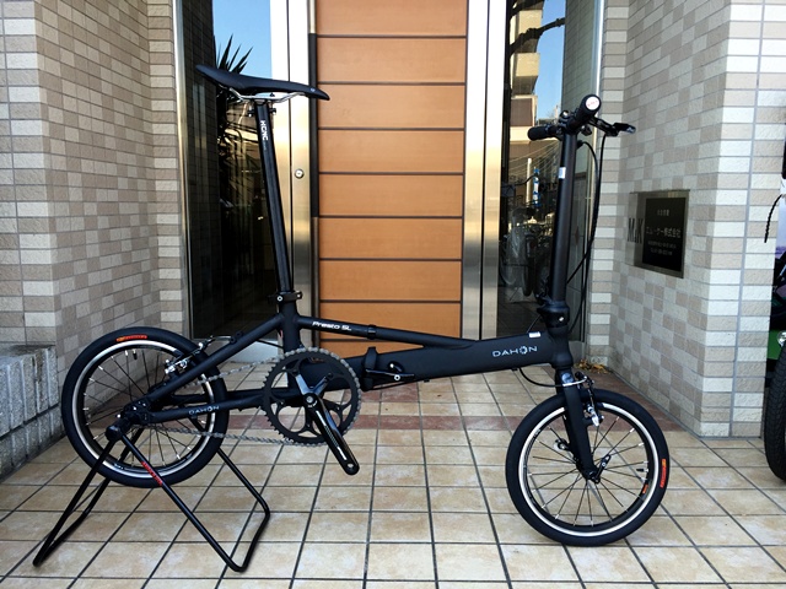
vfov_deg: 48.2
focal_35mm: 29
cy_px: 294
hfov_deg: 61.7
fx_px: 658
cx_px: 393
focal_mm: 4.15
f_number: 2.2
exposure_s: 1/120
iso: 40
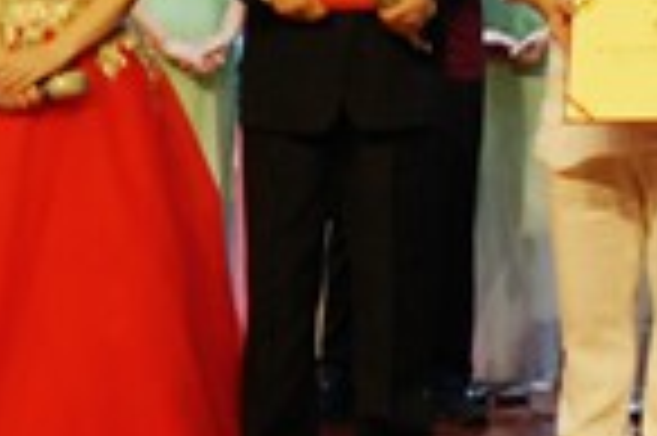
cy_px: -470
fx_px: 3992
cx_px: 1323
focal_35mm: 219
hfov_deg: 8.9
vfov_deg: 6.1
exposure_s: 1/160
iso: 320
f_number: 4.5
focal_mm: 40
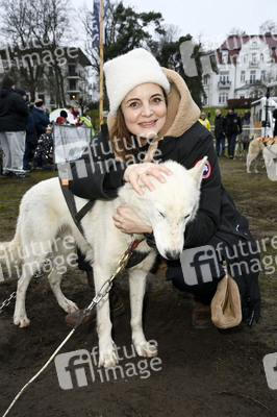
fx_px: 405
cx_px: 138
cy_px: 208
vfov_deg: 54.5
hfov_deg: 37.8
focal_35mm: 35
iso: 2000
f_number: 8
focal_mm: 35
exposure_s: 1/80
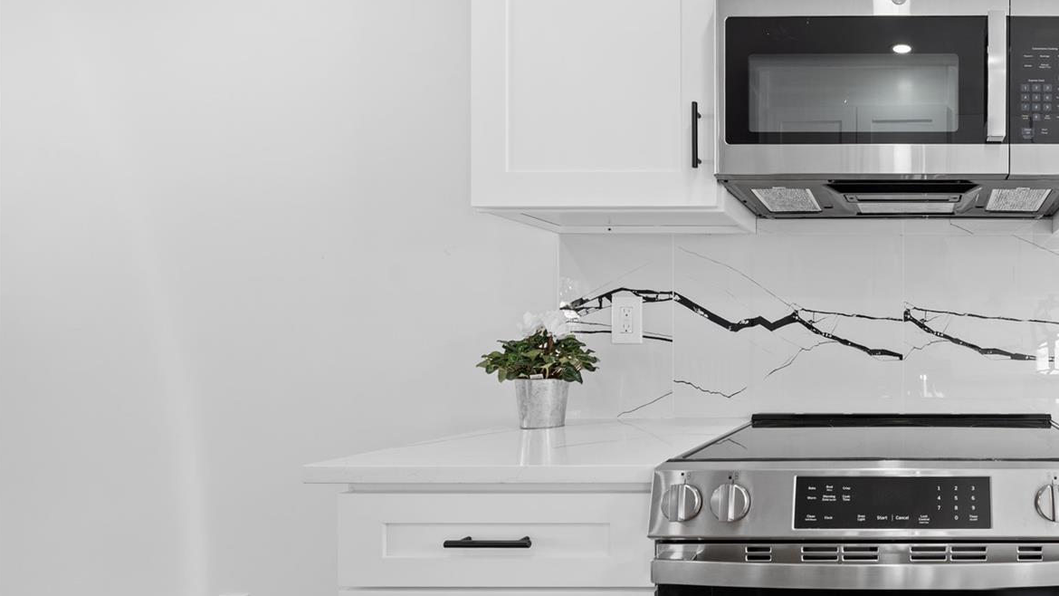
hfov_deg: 68.7
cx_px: 921
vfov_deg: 51.2
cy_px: 356
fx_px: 618
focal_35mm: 22
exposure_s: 1/5
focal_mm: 12
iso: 250
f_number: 8
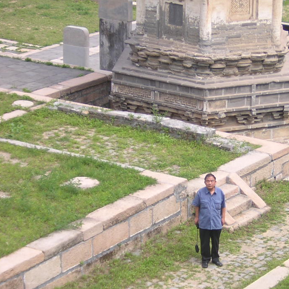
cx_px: 195
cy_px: 146
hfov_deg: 12.4
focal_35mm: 141
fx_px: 1332
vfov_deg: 12.4
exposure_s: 1/128
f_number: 4.7
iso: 100
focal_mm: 14.1
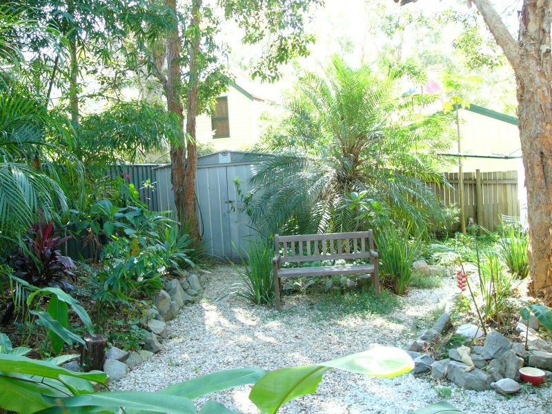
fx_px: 574
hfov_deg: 51.4
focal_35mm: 36
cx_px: 276
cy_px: 207
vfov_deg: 39.7
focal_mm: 6
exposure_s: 1/100
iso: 200
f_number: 2.8
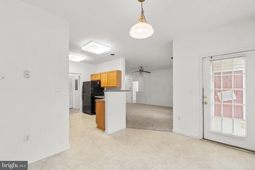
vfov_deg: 77.3
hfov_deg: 100.4
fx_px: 106
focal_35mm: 15
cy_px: 85
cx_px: 128
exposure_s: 1/3
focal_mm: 10
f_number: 8
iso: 100
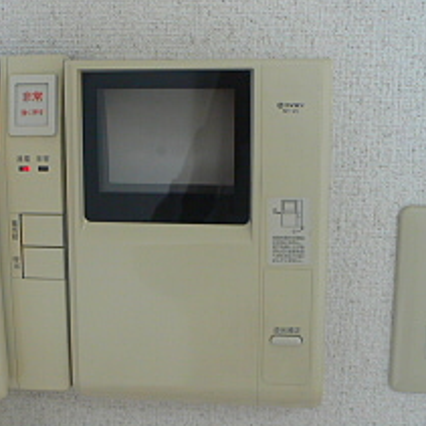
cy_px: 258
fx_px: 794
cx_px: 172
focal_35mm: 57
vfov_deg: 30.0
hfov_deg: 30.0
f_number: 2.8
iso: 80
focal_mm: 6.3
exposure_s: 1/30
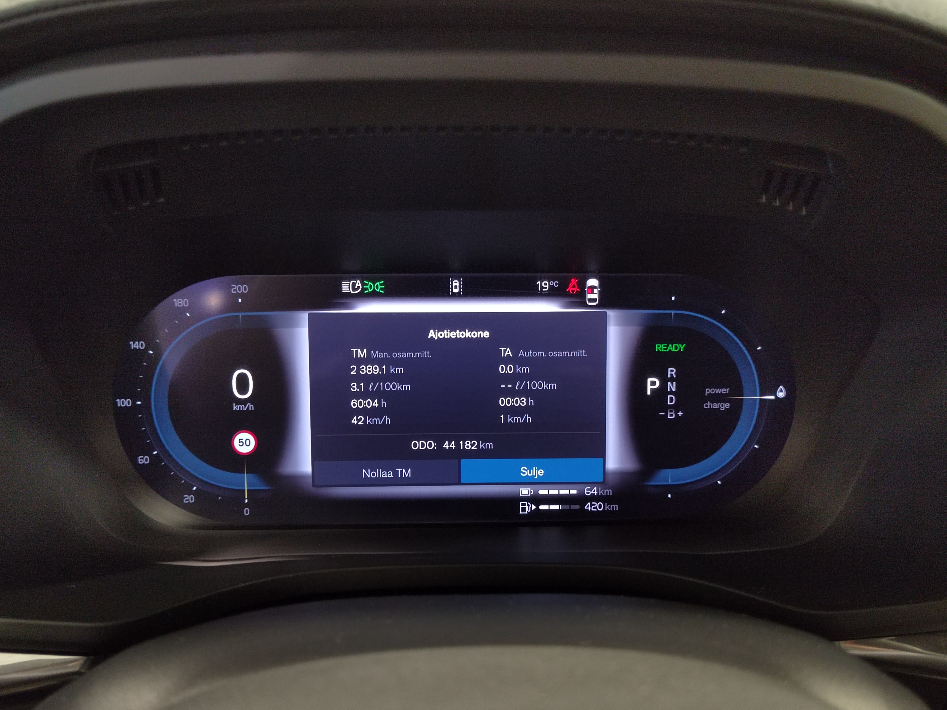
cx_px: 474
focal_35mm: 28
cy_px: 355
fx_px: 766
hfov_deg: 63.4
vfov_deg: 49.7
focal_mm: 5.52
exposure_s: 1/50
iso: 4280
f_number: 1.9
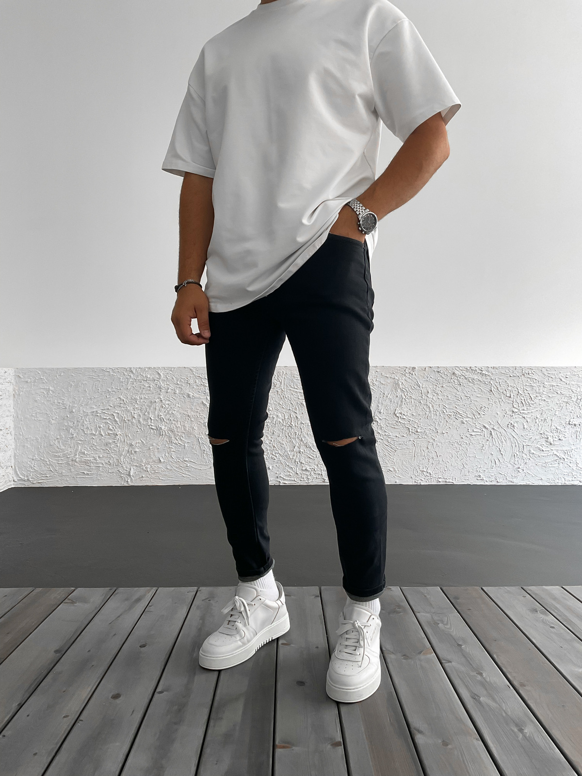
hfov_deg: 48.2
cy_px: 388
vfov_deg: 61.7
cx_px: 291
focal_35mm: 29
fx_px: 650
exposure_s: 1/120
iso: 50
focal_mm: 3
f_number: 1.8
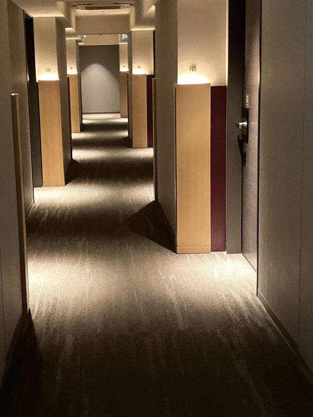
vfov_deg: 37.4
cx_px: 115
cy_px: 170
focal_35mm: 51
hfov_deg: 28.4
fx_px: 615
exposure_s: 1/30
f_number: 1.8
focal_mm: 3.99
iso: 640
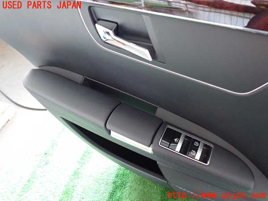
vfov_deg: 54.9
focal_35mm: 25
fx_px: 194
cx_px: 134
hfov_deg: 69.4
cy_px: 100
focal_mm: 4.5
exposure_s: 1/30
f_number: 2
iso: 640
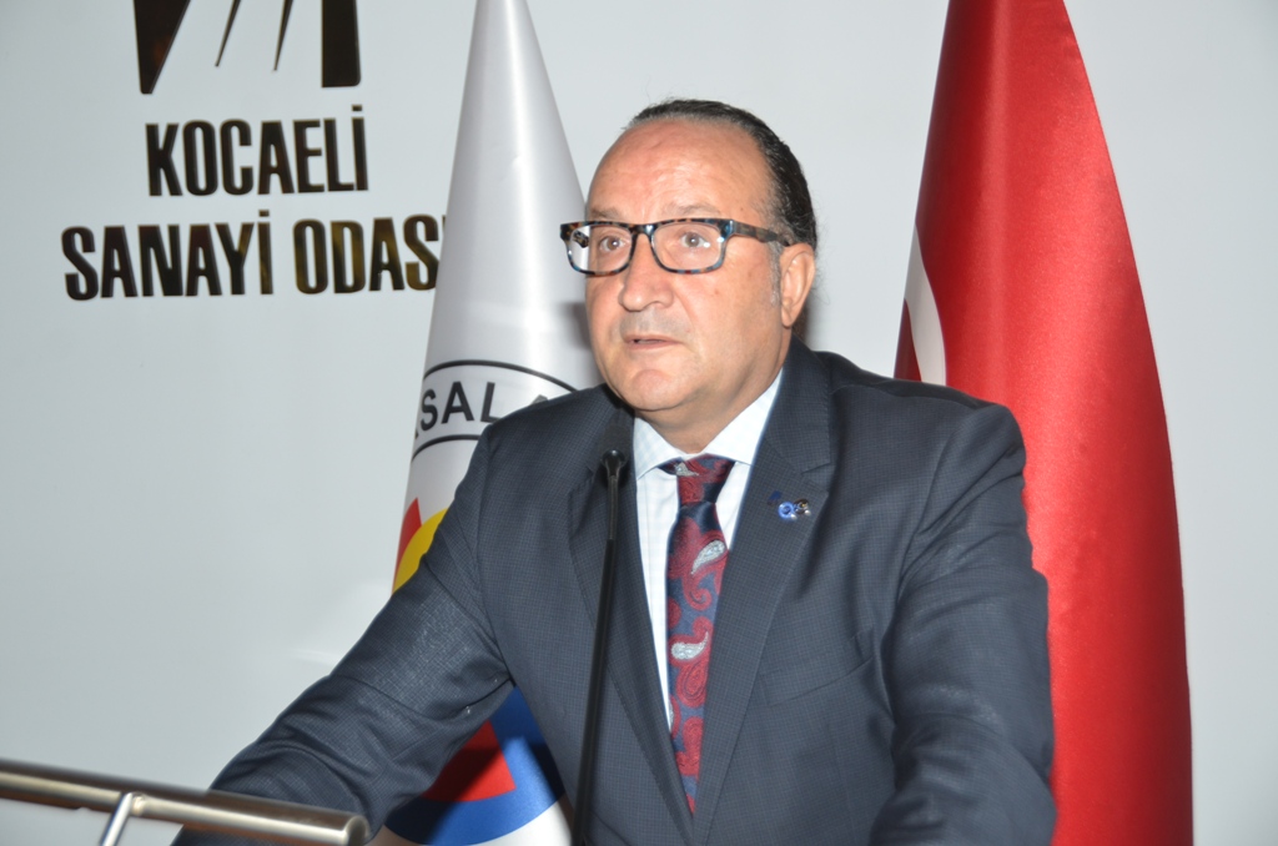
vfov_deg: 18.8
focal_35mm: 72
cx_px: 639
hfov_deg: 28.1
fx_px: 2550
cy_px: 423
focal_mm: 48
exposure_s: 1/60
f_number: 5.6
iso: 320
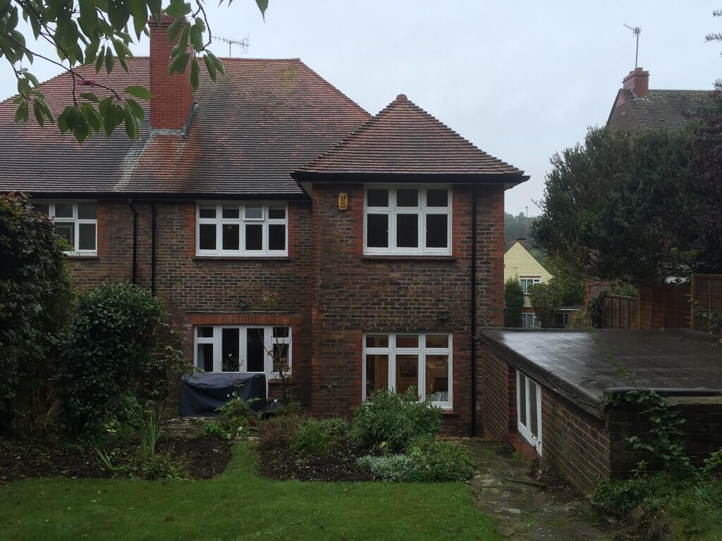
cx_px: 361
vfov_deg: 48.2
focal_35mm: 29
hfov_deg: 61.7
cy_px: 270
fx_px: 605
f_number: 2.2
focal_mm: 4.15
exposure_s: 1/100
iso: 32
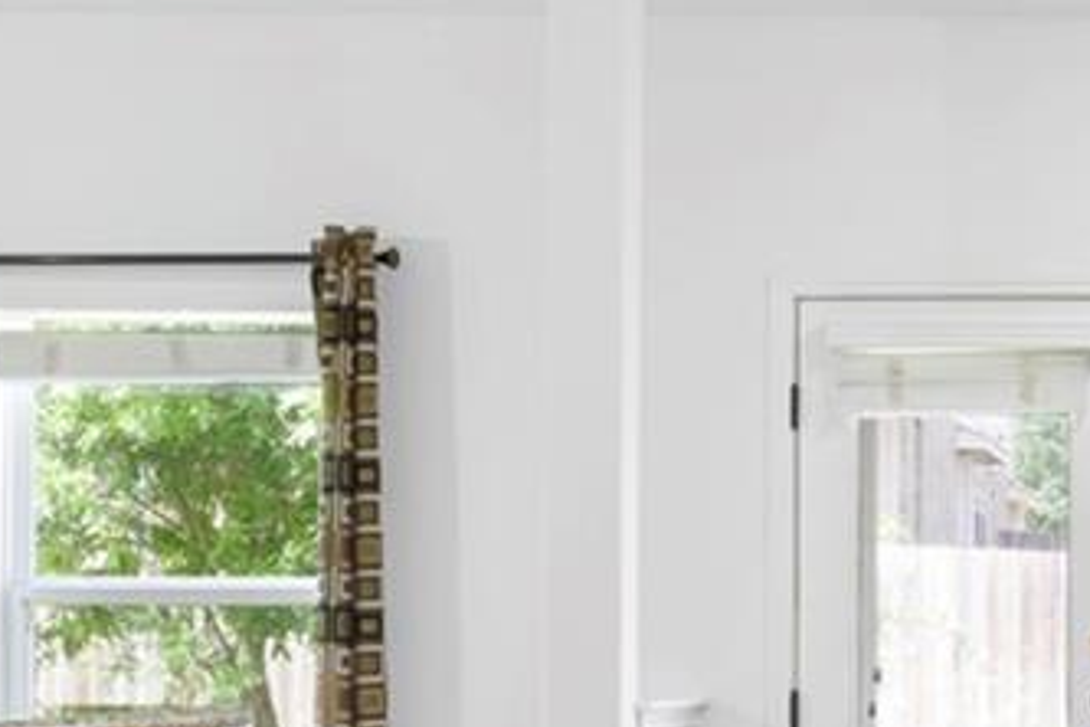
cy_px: 653
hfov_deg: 22.1
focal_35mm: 86
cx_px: 1260
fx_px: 2604
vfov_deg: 15.7
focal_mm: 14
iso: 250
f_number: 11
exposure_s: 1/4
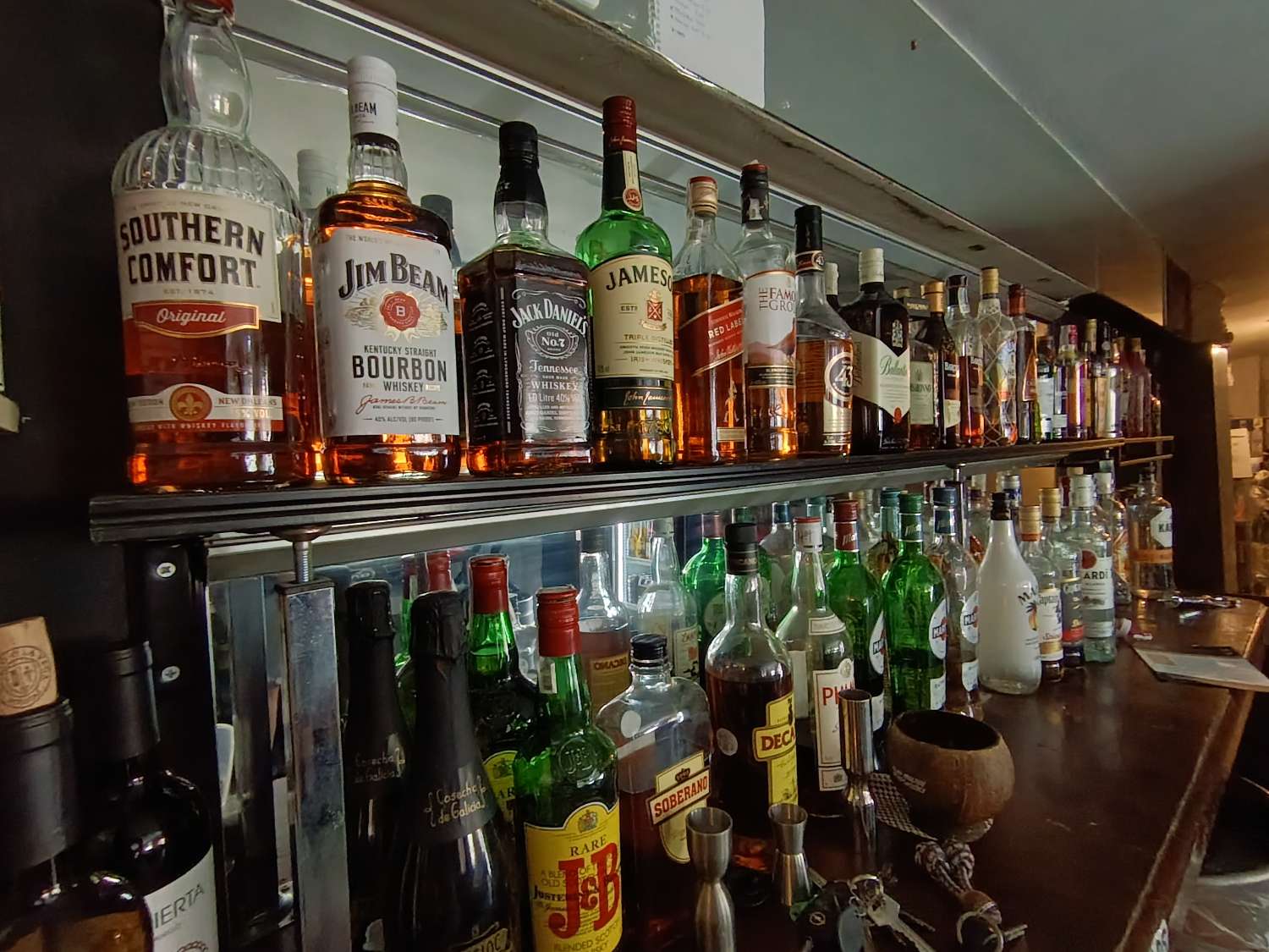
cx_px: 634
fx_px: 623
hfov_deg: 91.0
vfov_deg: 74.7
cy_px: 476
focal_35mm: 17
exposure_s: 1/33.3
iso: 1396
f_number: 2.2
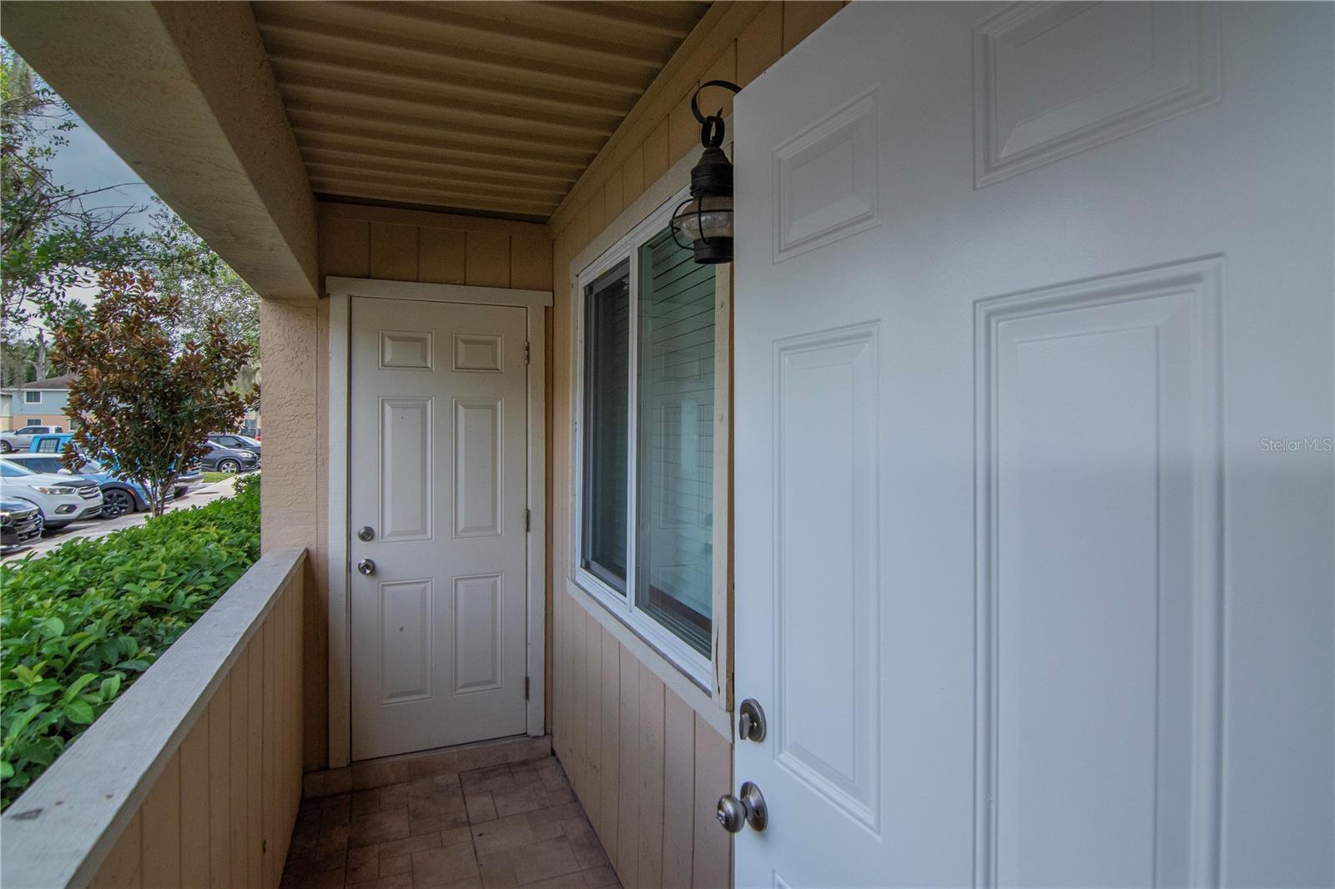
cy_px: 444
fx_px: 612
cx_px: 668
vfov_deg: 72.0
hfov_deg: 95.0
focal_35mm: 16
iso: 800
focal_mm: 11
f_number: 8
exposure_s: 1/500
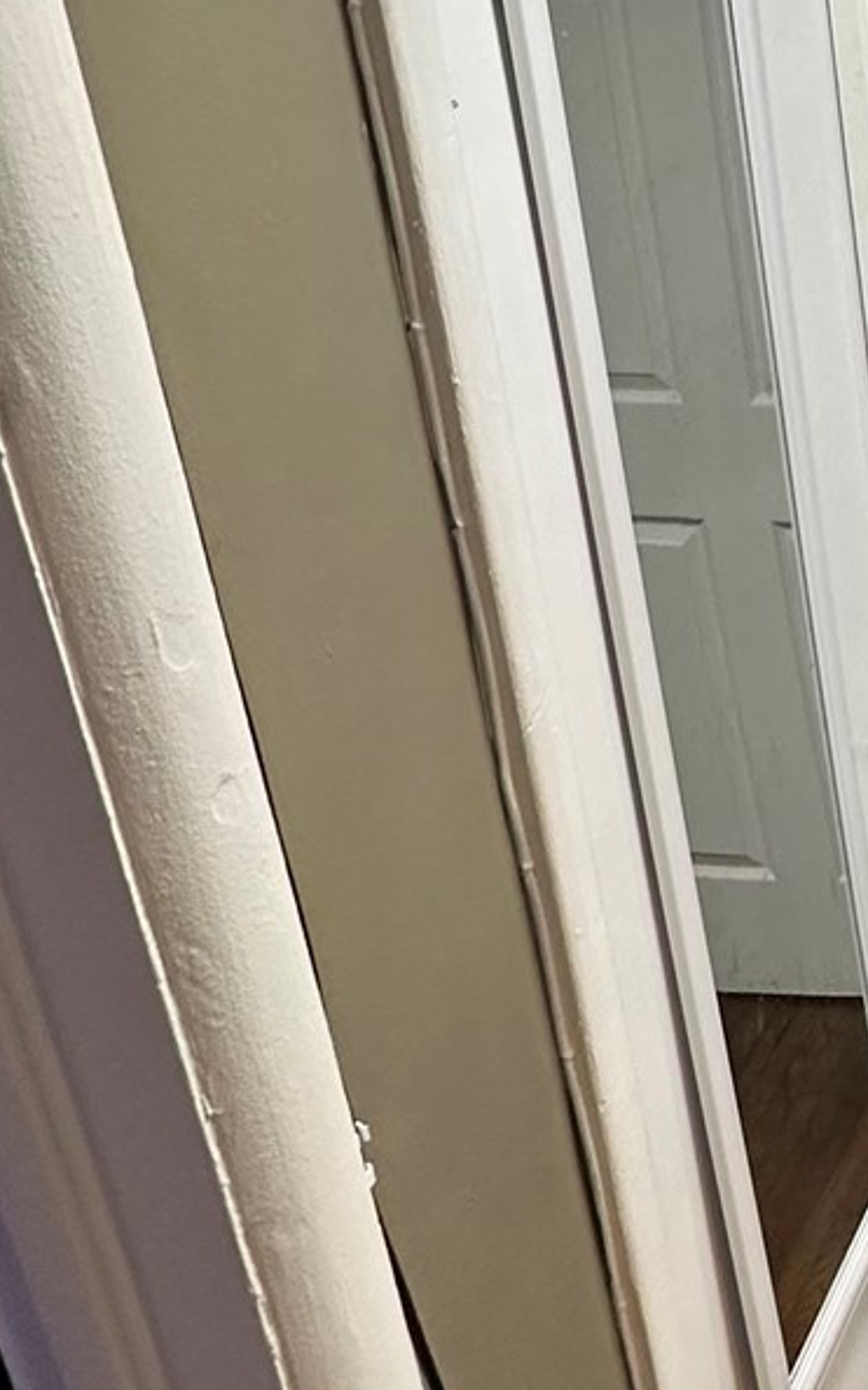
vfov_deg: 41.6
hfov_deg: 21.3
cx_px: 1399
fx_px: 1818
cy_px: 552
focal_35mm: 48
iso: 160
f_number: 2.2
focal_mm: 2.22
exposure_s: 1/60
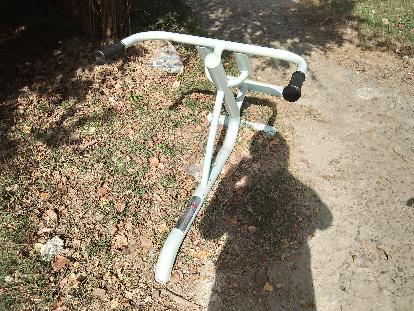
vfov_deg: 45.4
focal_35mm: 31
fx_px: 371
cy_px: 156
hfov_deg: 58.4
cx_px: 207
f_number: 2.2
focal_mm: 3.69
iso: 50
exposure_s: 1/588
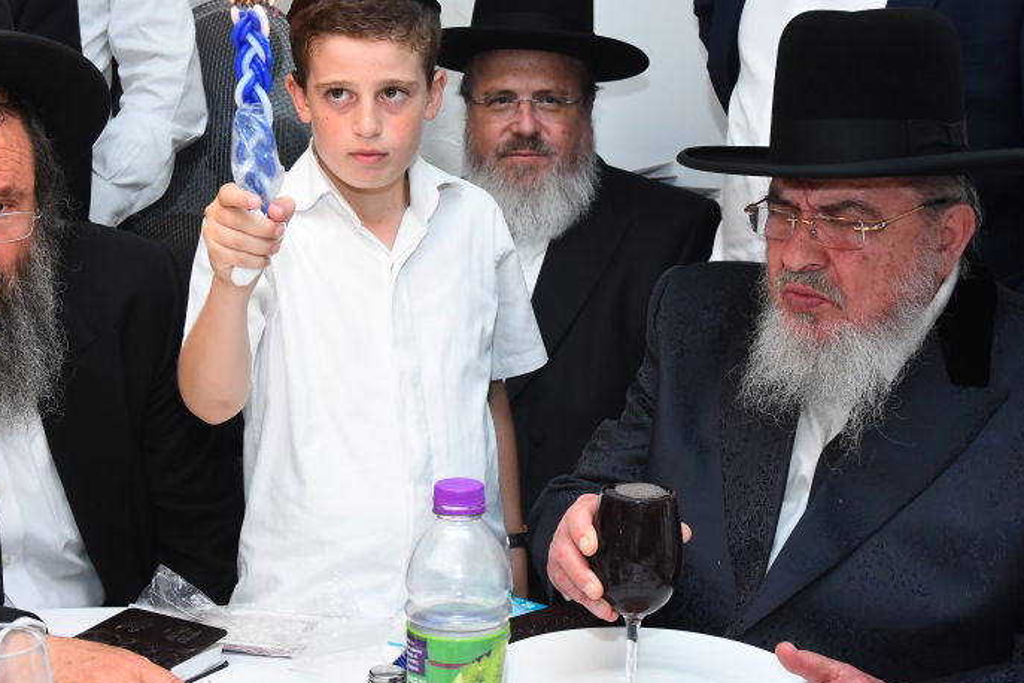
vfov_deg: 17.9
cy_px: 221
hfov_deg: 26.6
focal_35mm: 76
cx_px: 411
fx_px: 2162
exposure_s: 1/80
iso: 640
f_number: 5
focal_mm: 34
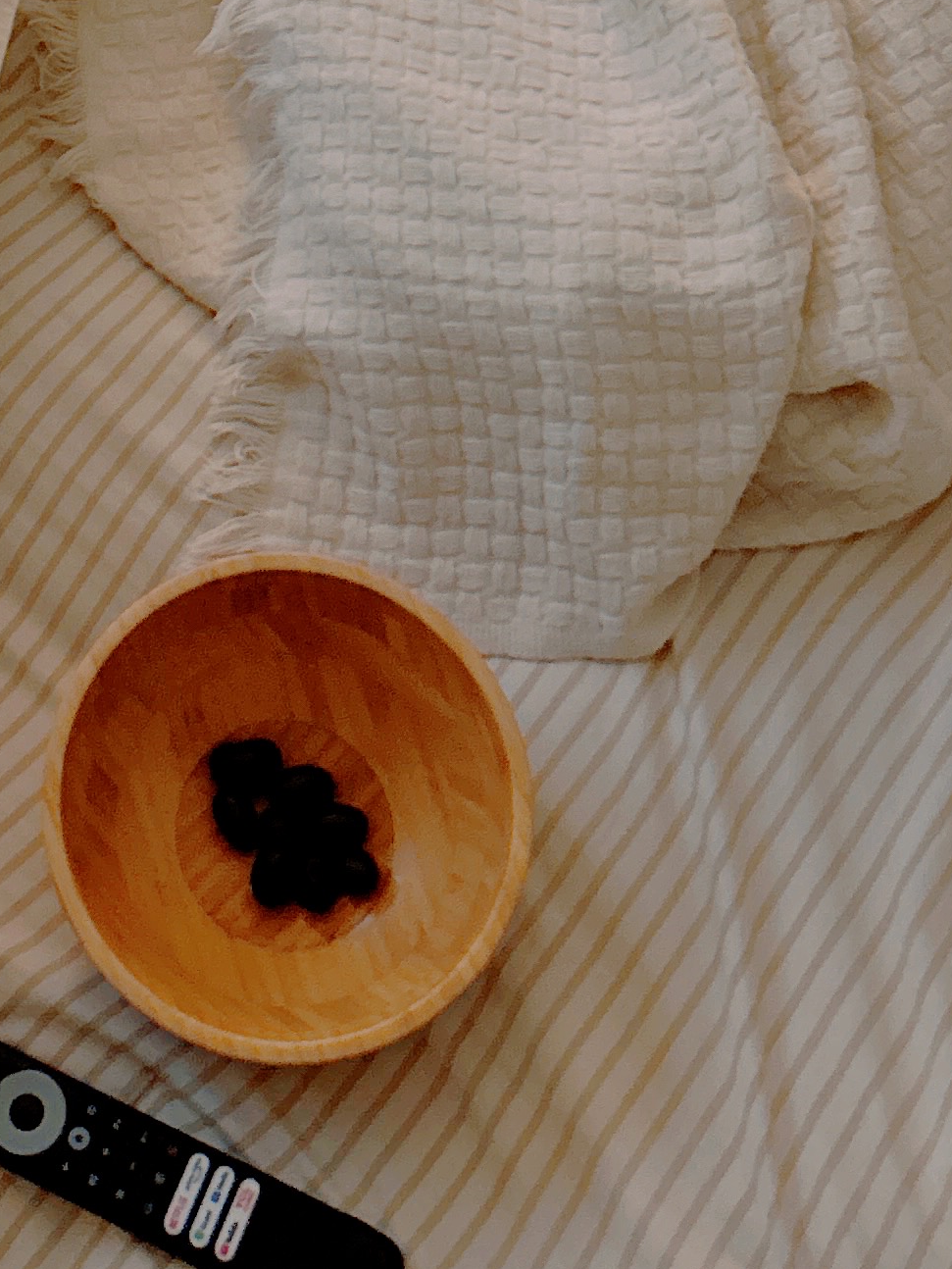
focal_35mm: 81
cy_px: -240
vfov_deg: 22.3
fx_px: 2969
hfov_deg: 17.9
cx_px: 79
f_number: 1.5
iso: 500
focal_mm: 5.7
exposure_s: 1/33
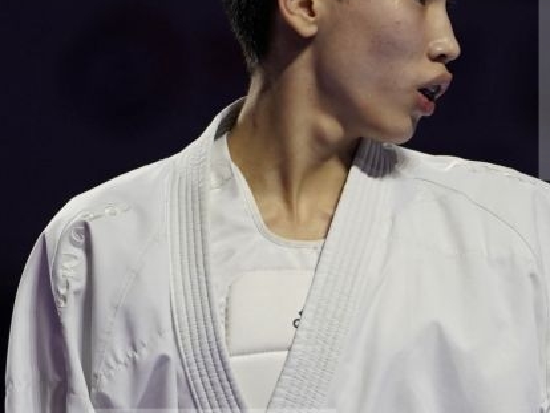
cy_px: 530
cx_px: 663
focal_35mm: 568
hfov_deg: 3.5
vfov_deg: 2.6
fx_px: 9030
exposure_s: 1/1000
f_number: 2.8
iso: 1000
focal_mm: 136
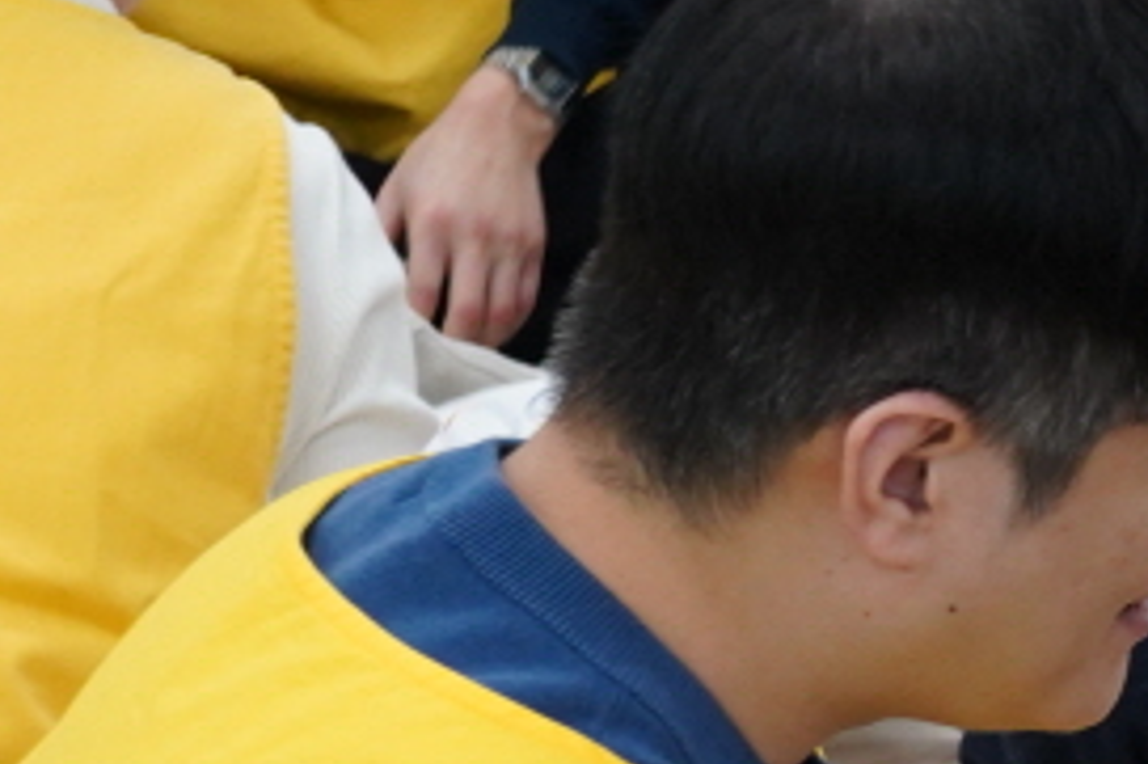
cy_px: 1002
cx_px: 2672
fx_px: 7011
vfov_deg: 6.2
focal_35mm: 220
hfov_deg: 8.6
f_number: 5.6
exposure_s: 1/100
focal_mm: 46
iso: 2000
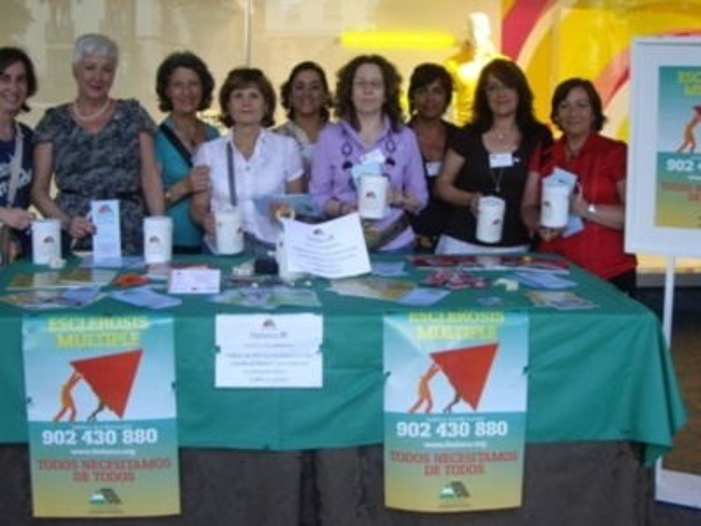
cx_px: 350
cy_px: 263
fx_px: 770
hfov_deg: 49.0
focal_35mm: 38
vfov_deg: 37.7
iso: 100
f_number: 2.7
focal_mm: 6.2
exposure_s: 1/80
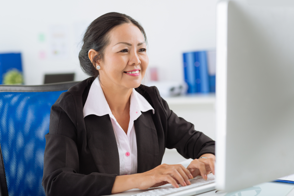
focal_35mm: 85
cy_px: 98
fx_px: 694
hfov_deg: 23.9
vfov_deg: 16.1
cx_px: 147
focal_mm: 85
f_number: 3.5
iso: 200
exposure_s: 1/250
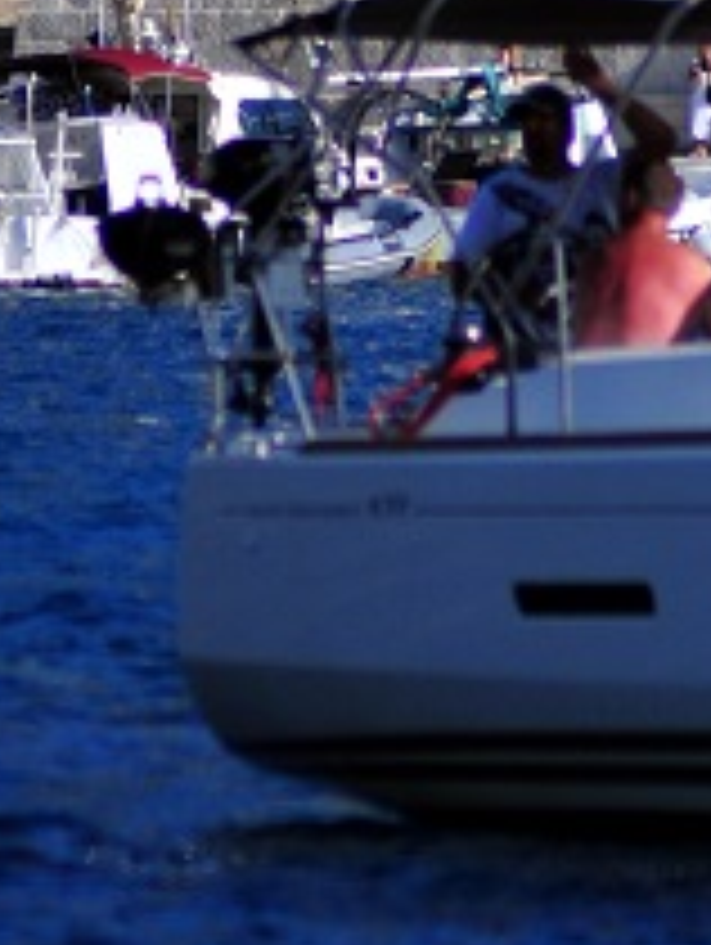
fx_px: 33835
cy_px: -596
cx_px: 414
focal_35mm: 1238
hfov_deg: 1.2
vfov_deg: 1.6
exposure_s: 1/2000
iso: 250
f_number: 4.8
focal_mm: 200
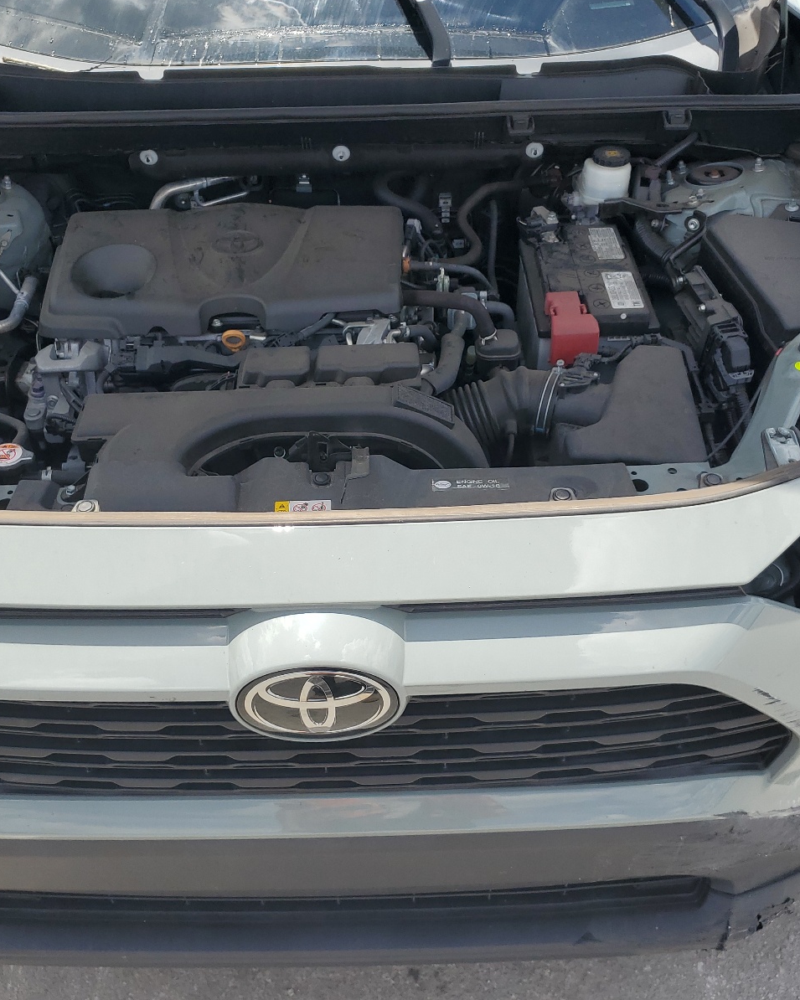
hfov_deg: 43.3
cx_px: 366
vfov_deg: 52.8
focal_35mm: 34
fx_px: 1006
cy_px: 498
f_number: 1.5
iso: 50
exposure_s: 1/2000
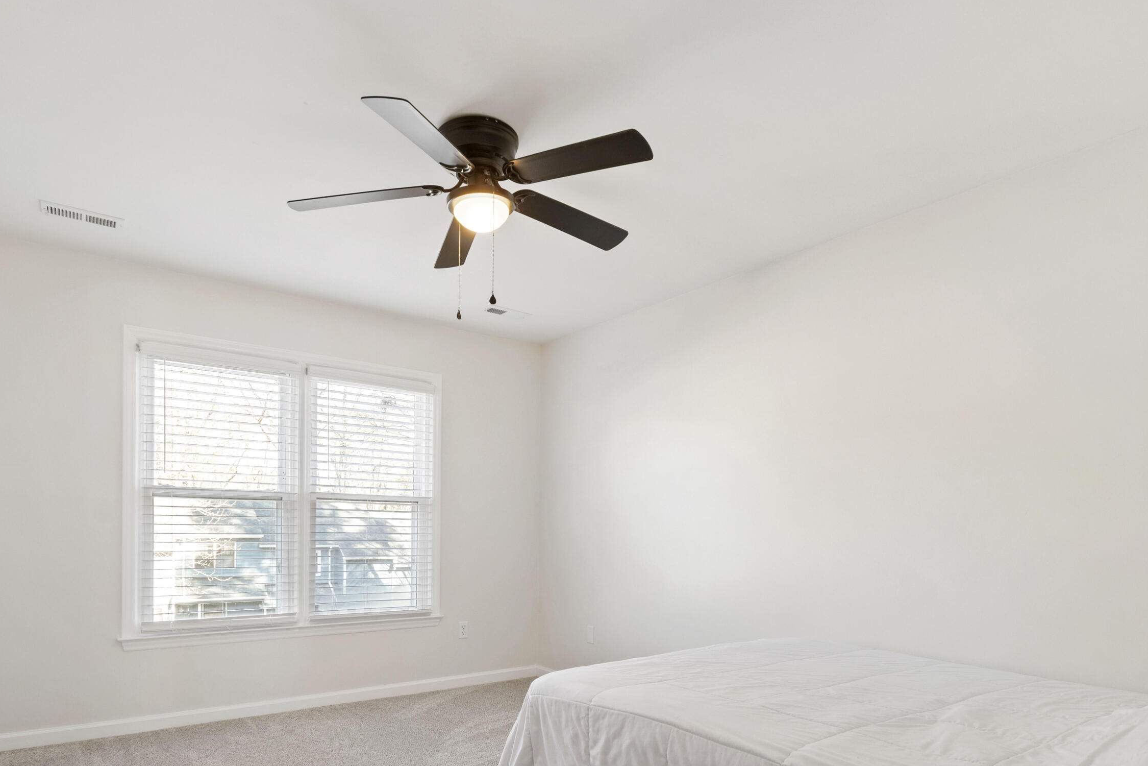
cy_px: 497
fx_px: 638
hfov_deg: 84.0
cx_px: 570
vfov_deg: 60.8
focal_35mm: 20
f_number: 8
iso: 100
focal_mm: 10
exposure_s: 1/2
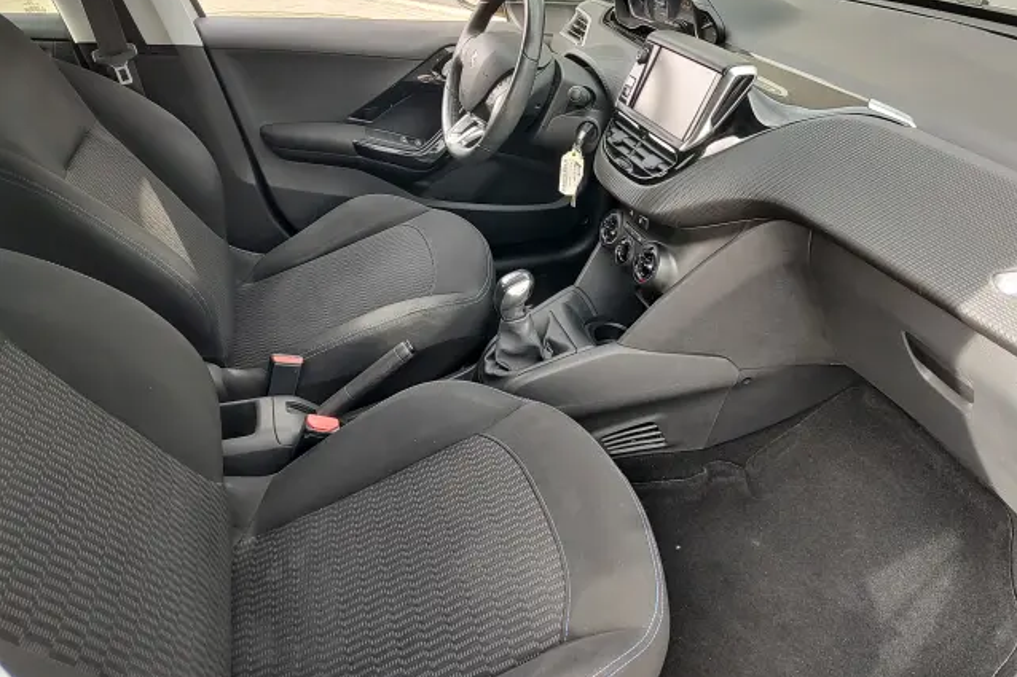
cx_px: 508
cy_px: 317
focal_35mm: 24
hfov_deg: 73.8
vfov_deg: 53.1
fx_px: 678
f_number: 1.8
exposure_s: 1/100
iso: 102
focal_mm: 5.56
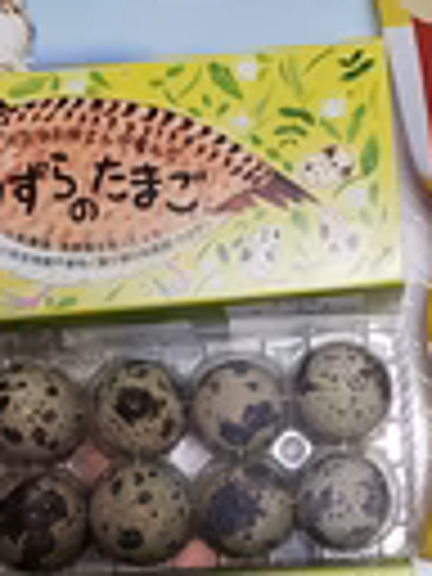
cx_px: 256
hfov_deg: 18.2
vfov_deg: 23.7
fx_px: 1348
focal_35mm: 81
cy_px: 477
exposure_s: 1/50
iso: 160
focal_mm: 4.3
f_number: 2.4
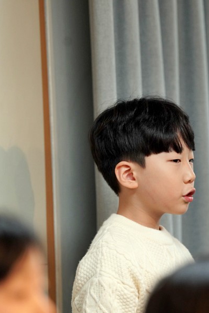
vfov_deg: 6.8
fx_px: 2631
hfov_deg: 4.5
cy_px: 157
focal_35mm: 302
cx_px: 202
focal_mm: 200
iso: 2000
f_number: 4
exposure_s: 1/250
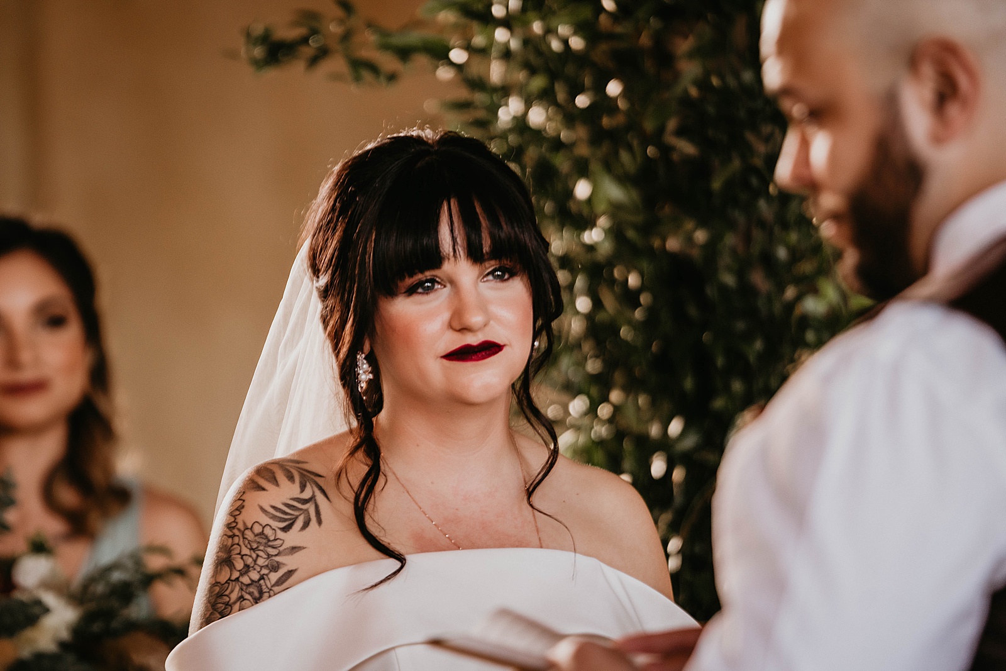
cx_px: 503
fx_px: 5533
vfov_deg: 6.9
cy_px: 336
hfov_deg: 10.4
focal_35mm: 198
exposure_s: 1/100
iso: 1000
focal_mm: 198
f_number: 3.2
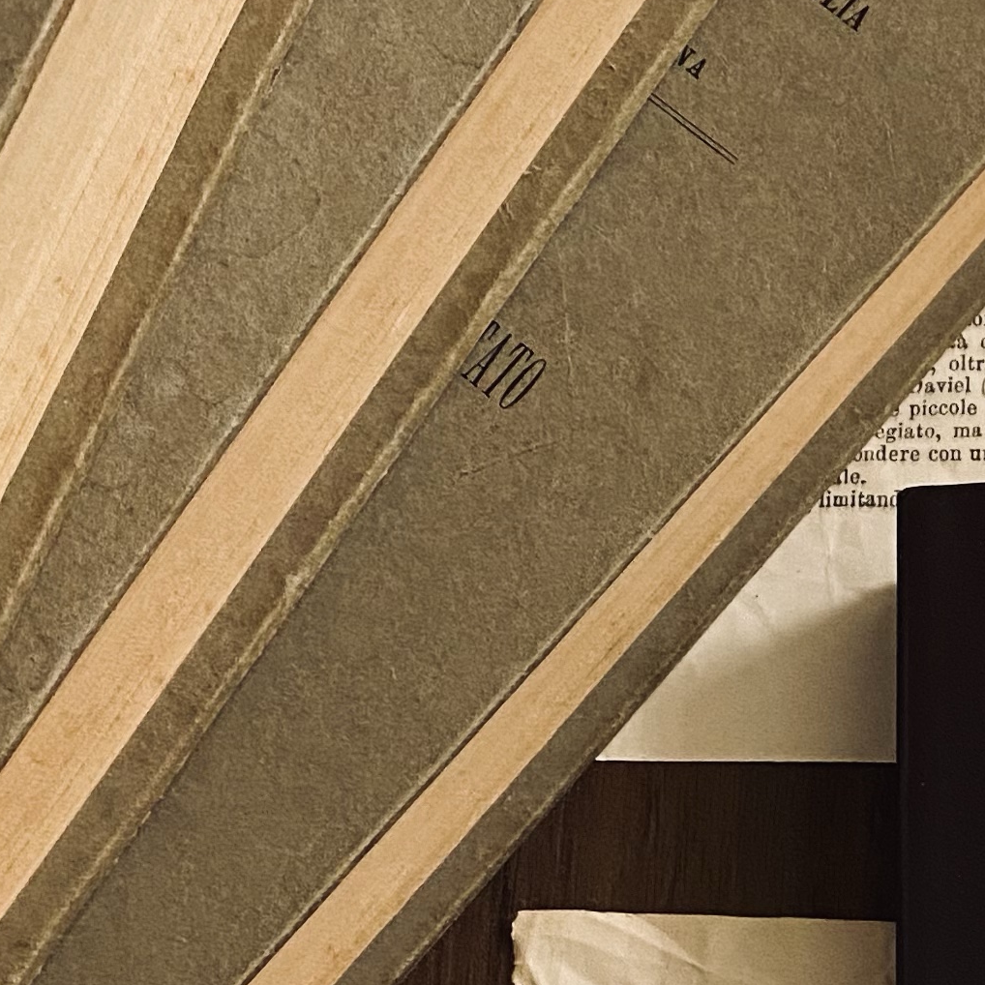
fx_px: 2930
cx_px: 1303
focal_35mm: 91
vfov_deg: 17.7
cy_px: 1321
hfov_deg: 17.8
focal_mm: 4.25
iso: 250
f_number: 1.8
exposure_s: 1/60
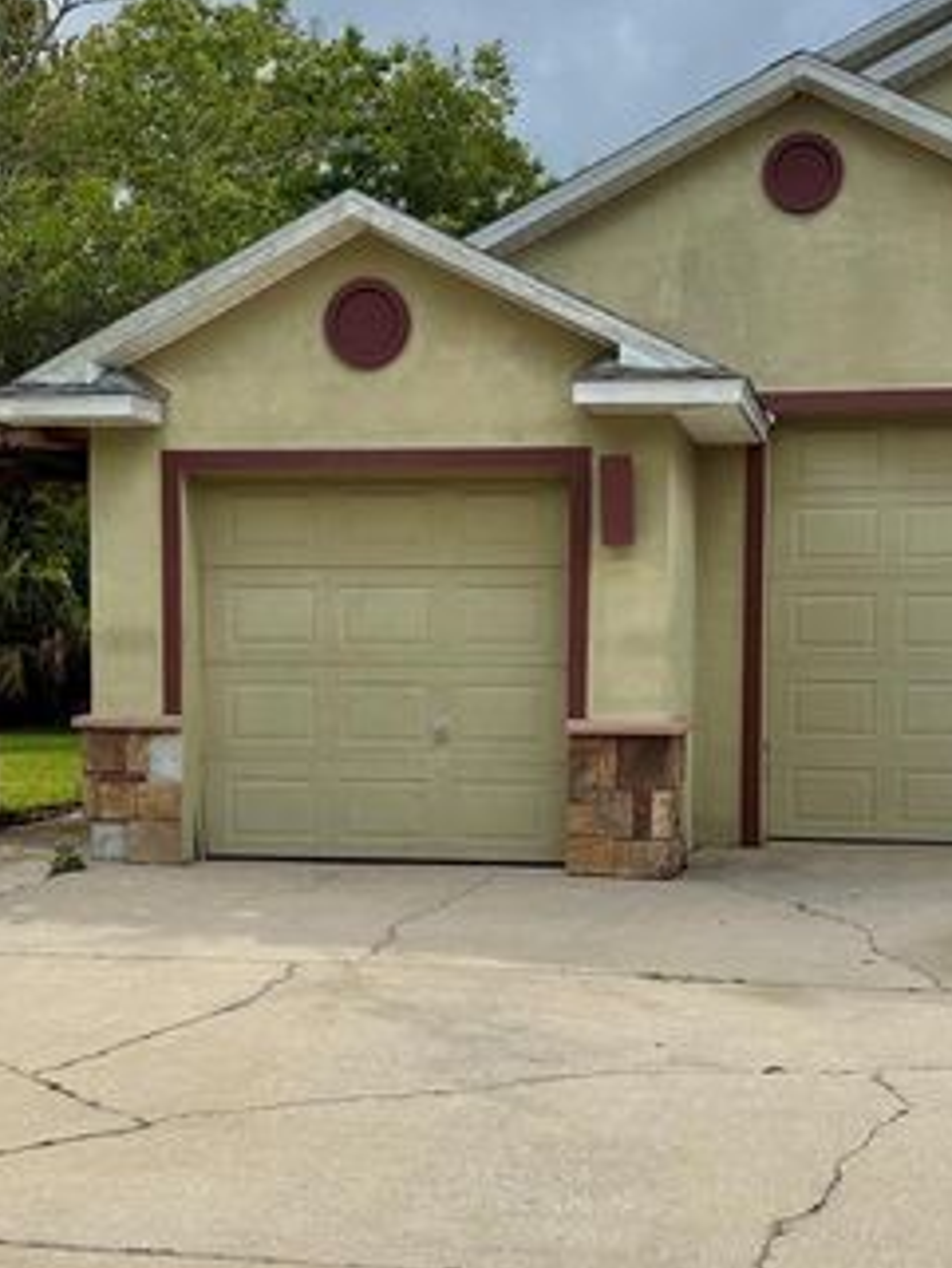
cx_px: 506
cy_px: 725
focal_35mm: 54
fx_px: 1979
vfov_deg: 35.5
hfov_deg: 27.0
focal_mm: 5.96
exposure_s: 1/3279
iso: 50
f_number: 1.6
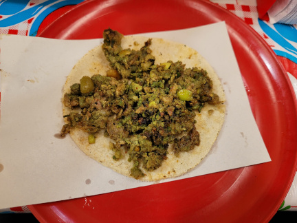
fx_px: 223
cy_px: 112
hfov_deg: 67.3
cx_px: 148
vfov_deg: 53.1
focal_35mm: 26
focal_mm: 5.4
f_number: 1.8
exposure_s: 1/120
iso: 200
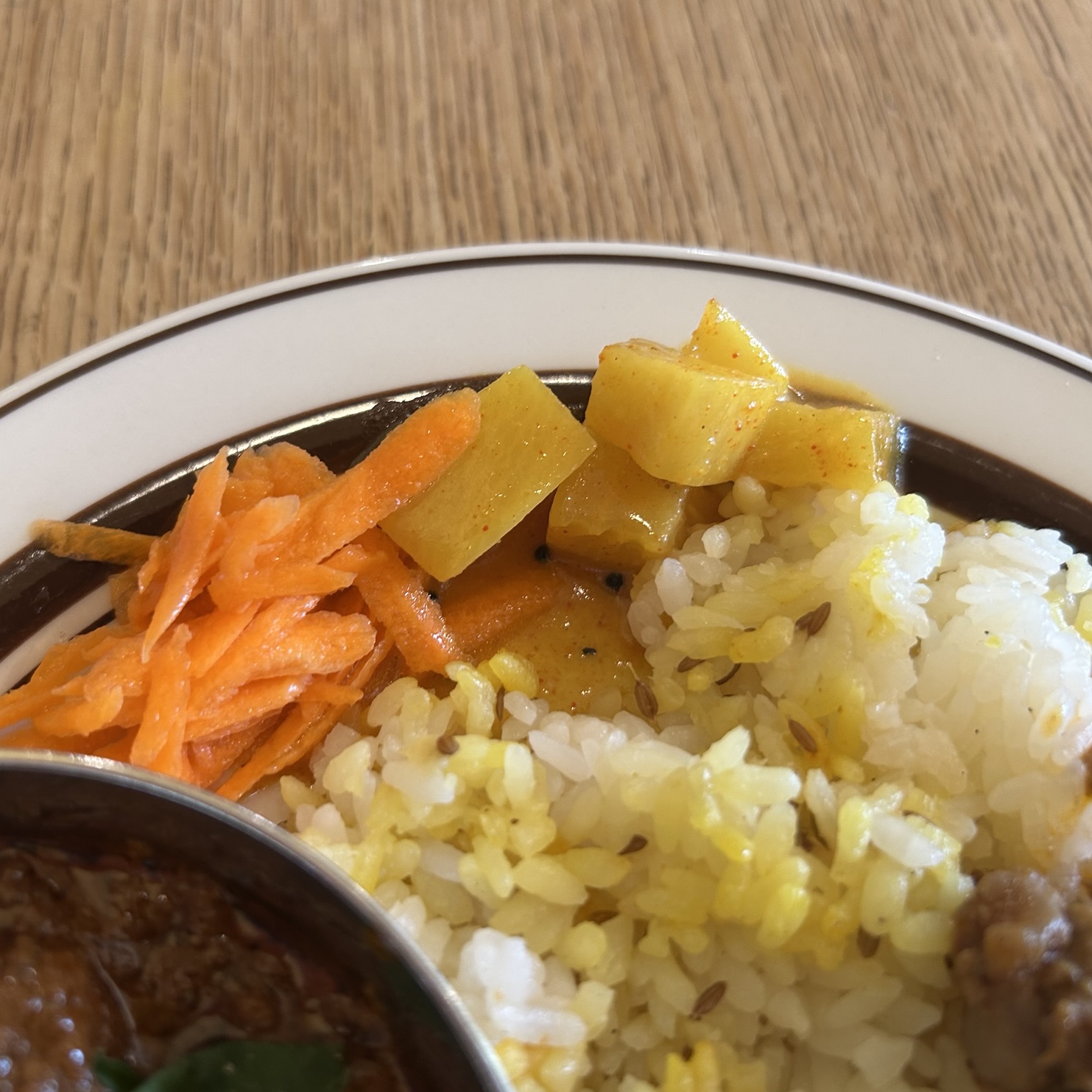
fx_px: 1106
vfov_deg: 52.5
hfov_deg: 52.3
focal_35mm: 31
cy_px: 549
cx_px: 464
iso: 100
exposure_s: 1/50
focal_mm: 5.7
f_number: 1.5
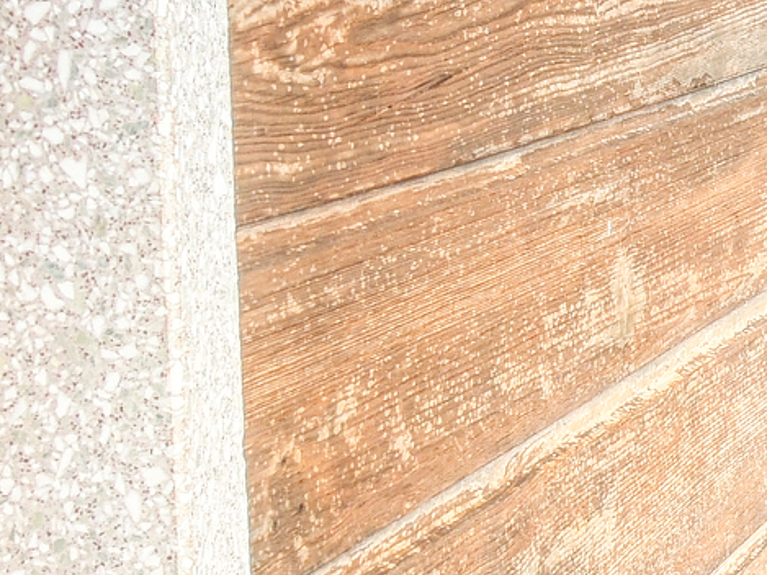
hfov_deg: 13.0
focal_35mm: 126
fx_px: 2793
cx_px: 1647
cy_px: 56
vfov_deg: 11.7
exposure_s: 1/800
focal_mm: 24
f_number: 14
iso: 250
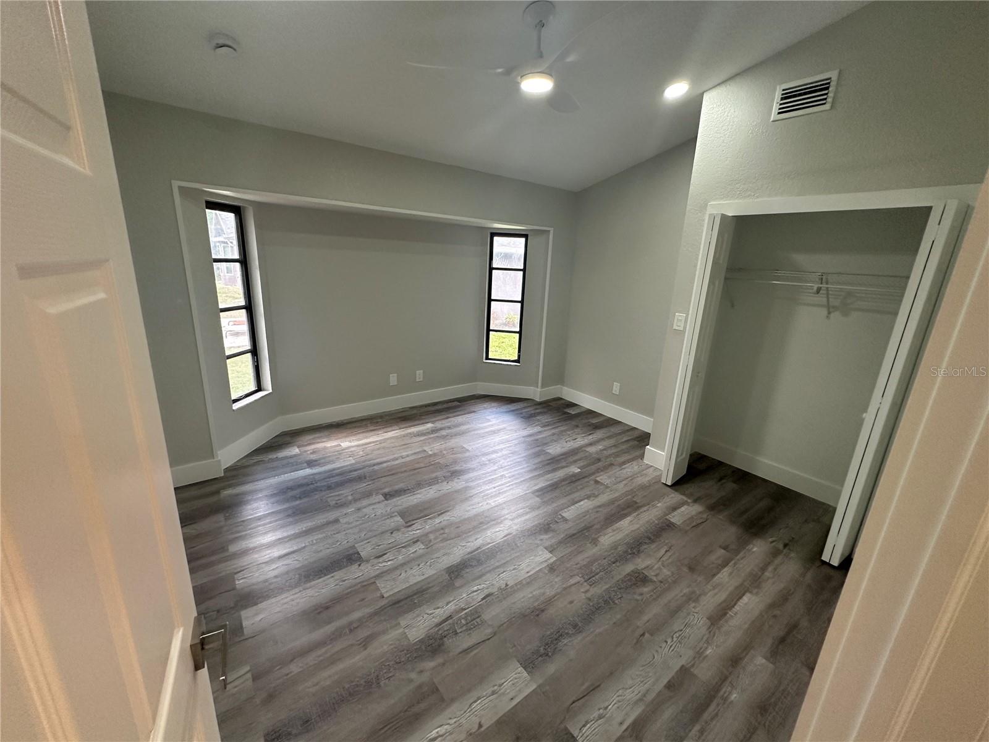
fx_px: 400
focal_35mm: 14
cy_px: 371
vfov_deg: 85.7
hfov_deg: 102.1
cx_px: 494
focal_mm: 2.22
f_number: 2.2
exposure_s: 1/120
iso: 200
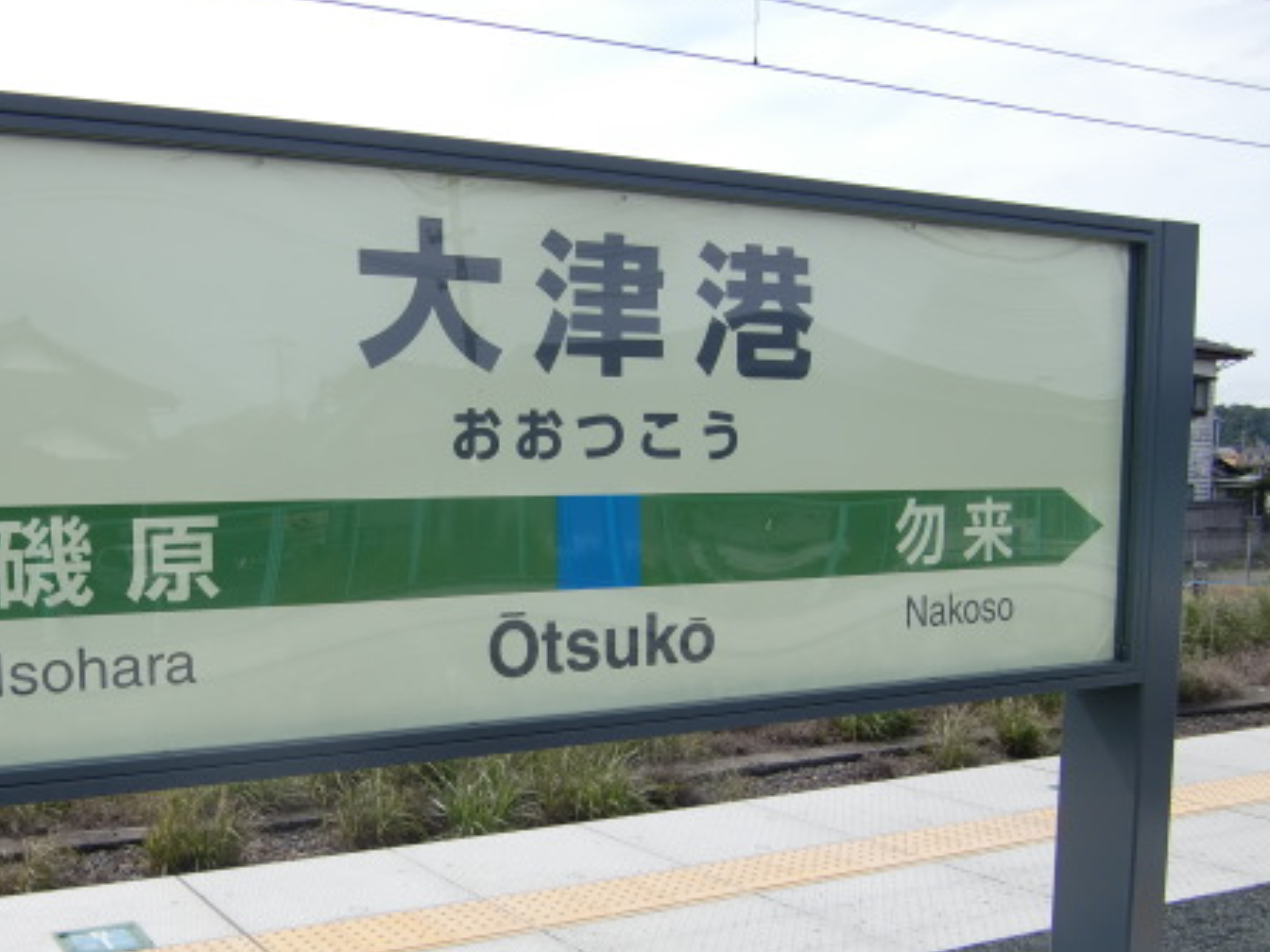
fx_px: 1468
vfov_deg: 35.6
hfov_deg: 45.7
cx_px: 374
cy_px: 640
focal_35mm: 40
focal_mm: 4.9
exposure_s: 1/160
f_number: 7
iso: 64
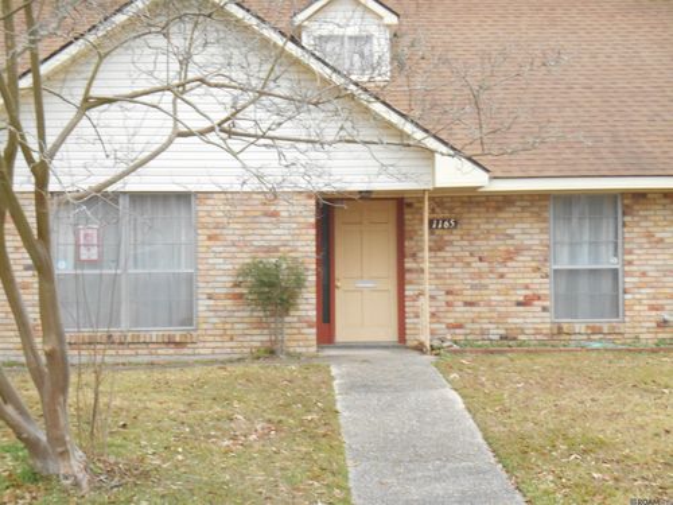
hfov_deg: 27.8
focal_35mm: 70
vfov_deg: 21.0
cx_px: 336
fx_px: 1361
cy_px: 252
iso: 200
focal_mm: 12.5
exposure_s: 1/60
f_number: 4.5
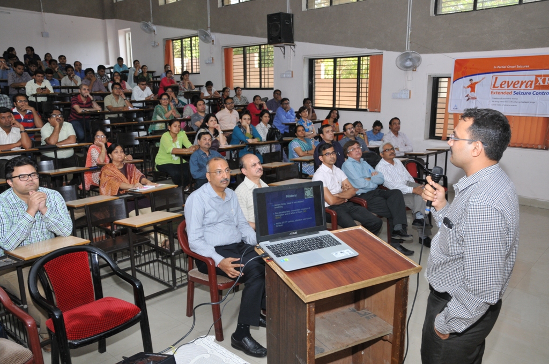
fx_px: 434
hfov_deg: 64.6
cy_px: 182
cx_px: 274
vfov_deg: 45.6
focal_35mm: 28
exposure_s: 1/100
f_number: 6.3
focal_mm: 19
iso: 640
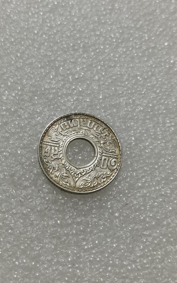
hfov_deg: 20.0
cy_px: 142
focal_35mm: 65
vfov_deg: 31.5
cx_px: 71
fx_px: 502
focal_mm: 5.58
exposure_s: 1/100
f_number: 1.8
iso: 50
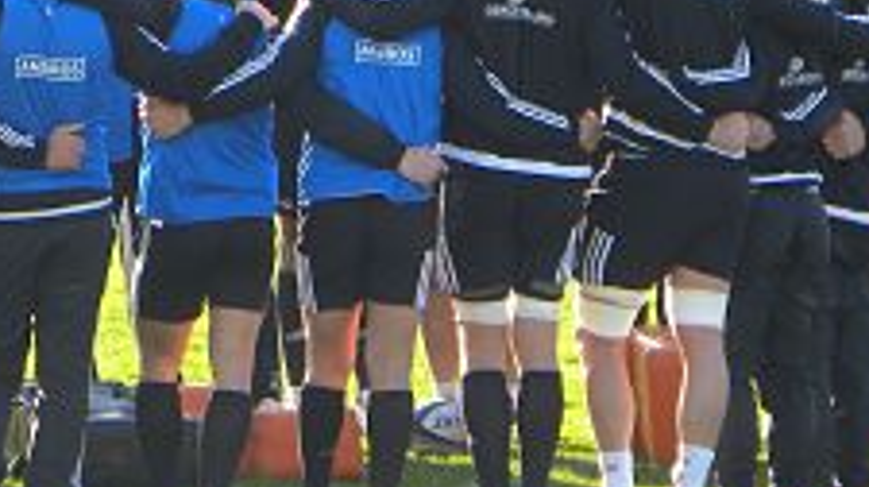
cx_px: 332
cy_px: 112
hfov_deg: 2.2
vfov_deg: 1.2
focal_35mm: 981
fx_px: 22580
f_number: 5
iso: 64
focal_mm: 59.9
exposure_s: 1/92.2
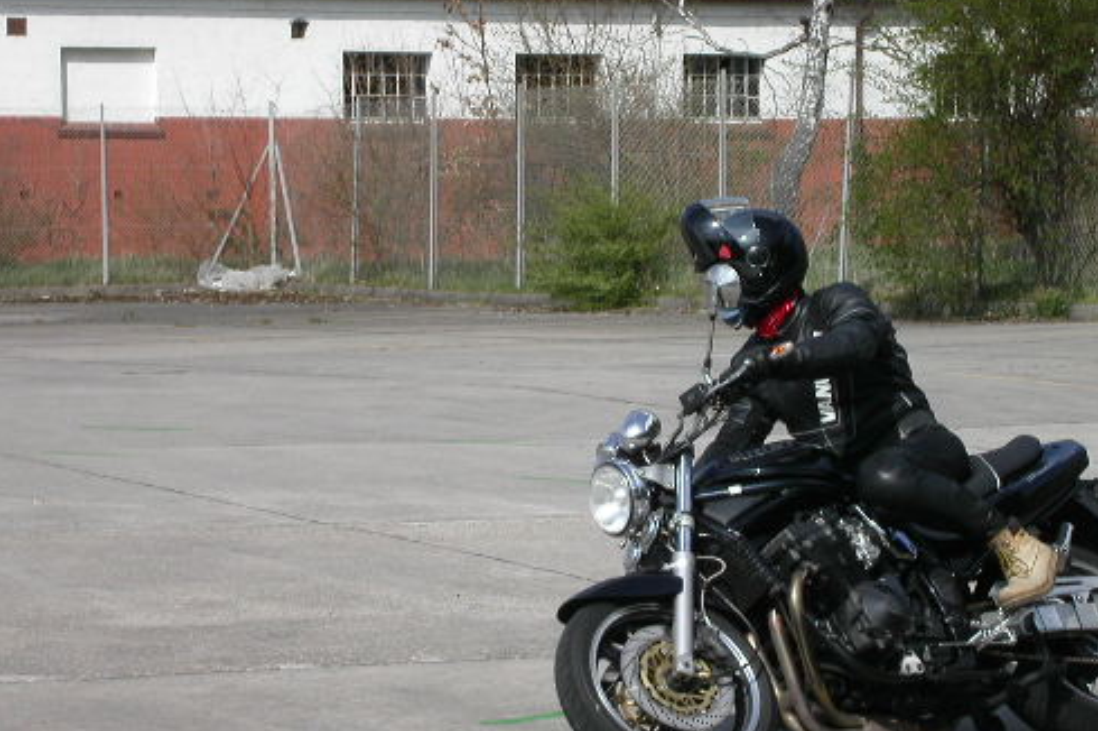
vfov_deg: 8.8
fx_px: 4724
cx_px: 605
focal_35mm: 155
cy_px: 433
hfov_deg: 13.3
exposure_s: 1/750
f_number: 5.6
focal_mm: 23.4
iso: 100
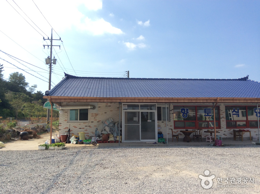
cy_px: 97
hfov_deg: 55.4
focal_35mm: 33
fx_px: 247
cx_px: 130
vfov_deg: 42.8
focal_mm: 3.3
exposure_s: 1/1167
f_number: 2.4
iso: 32
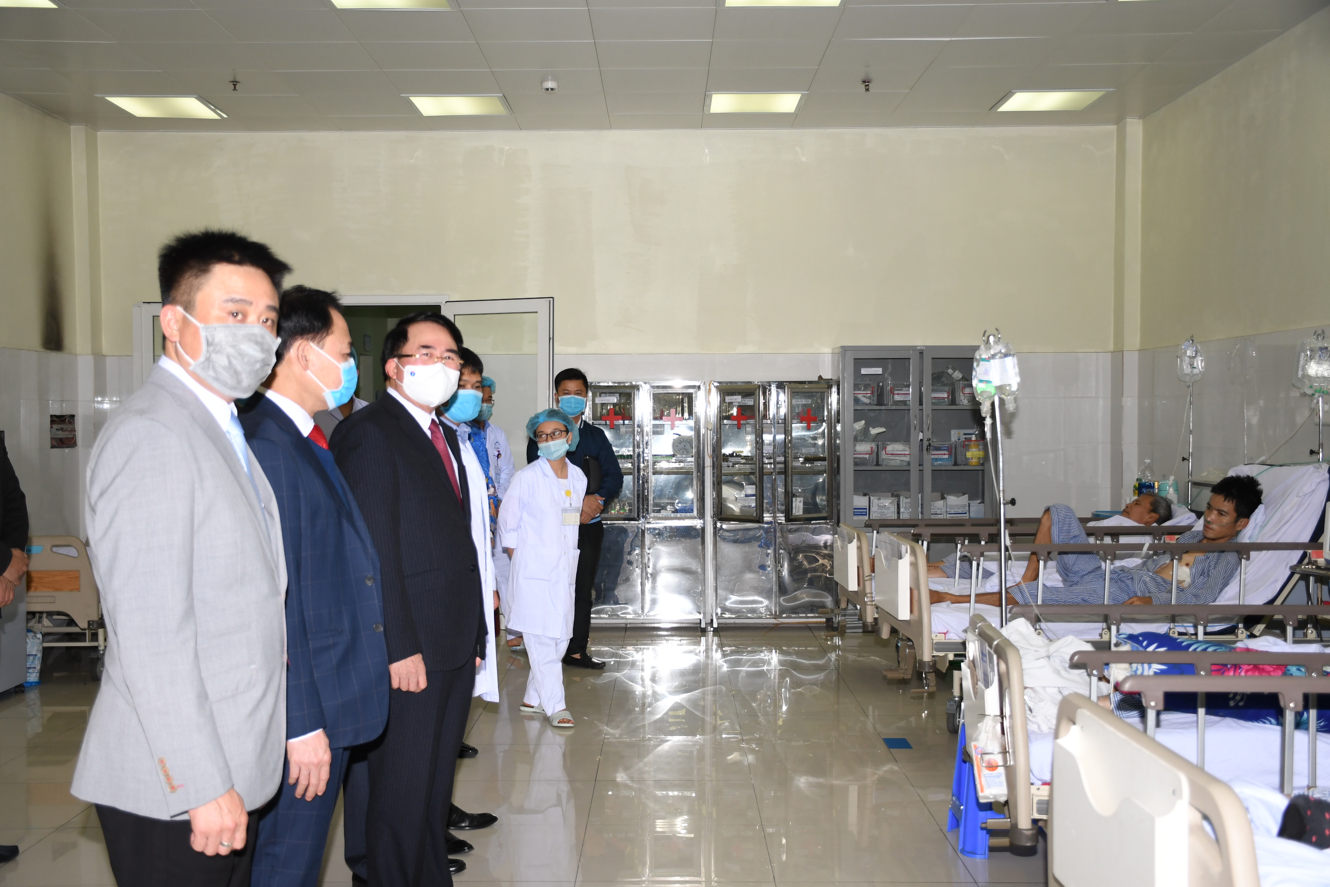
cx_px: 665
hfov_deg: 49.6
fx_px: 1441
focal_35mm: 39
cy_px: 444
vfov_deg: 34.2
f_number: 4
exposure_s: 1/200
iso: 500
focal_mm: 26
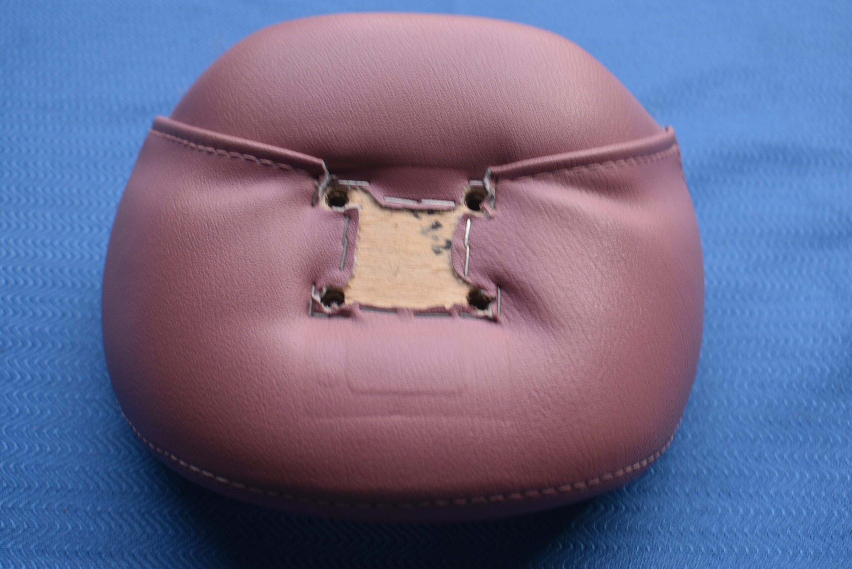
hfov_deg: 43.6
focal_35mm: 45
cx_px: 426
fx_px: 1066
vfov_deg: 29.9
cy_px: 284
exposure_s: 1/200
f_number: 6.3
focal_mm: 30
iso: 200
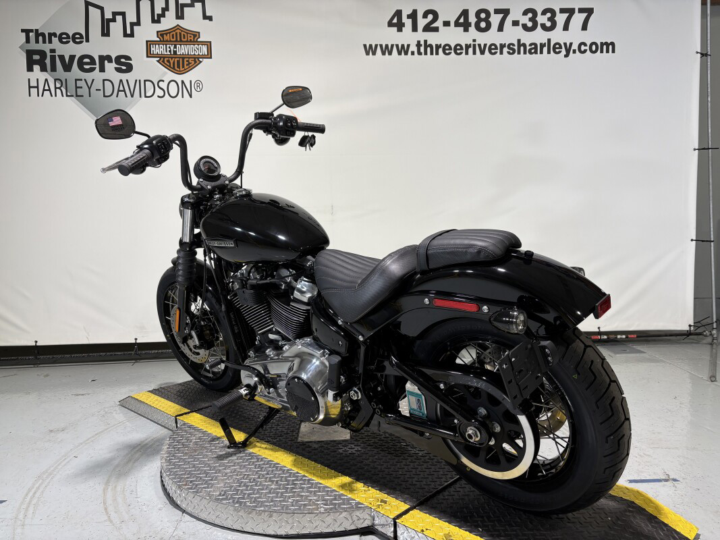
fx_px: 541
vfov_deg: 53.1
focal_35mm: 26
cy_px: 270
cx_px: 360
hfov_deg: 67.3
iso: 40
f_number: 1.6
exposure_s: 1/120
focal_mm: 5.96
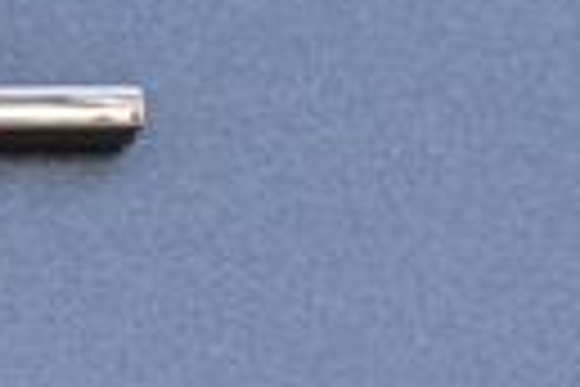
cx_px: -562
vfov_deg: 2.1
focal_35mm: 655
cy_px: -477
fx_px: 10551
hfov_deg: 3.1
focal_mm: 55
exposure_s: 1/200
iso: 400
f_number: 10
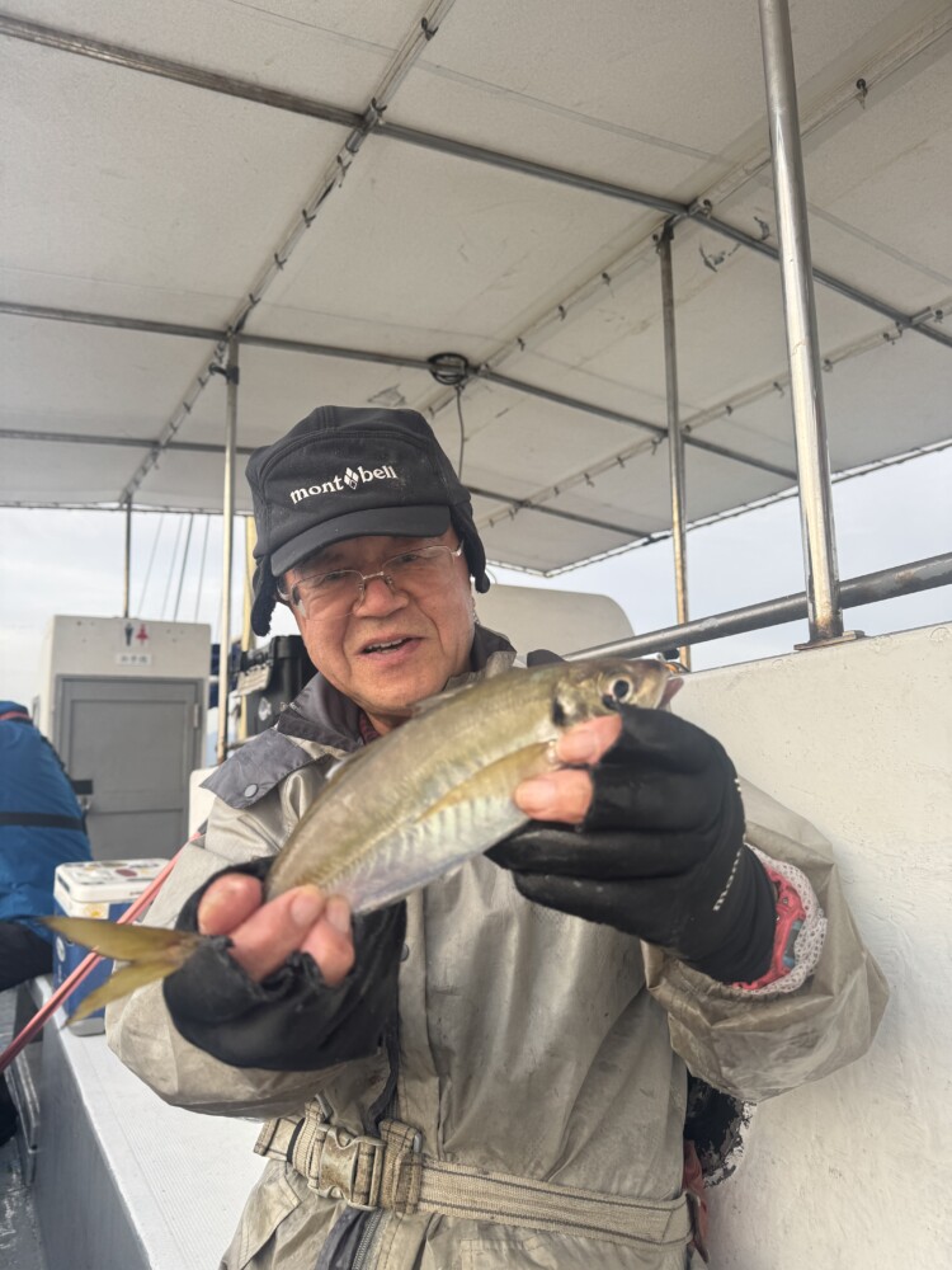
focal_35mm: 24
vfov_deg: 71.6
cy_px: 635
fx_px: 880
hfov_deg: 56.8
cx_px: 476
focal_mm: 6.76
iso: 64
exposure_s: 1/121
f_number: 1.78
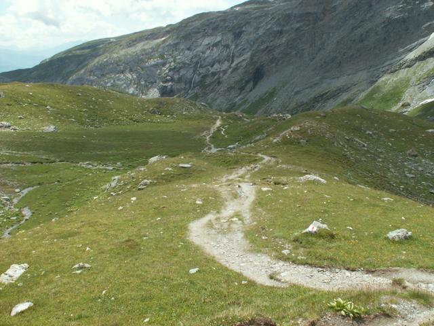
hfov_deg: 52.6
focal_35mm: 35
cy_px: 163
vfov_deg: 40.7
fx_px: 439
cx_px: 217
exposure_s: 1/200
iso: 50
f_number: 6.3
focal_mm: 5.86
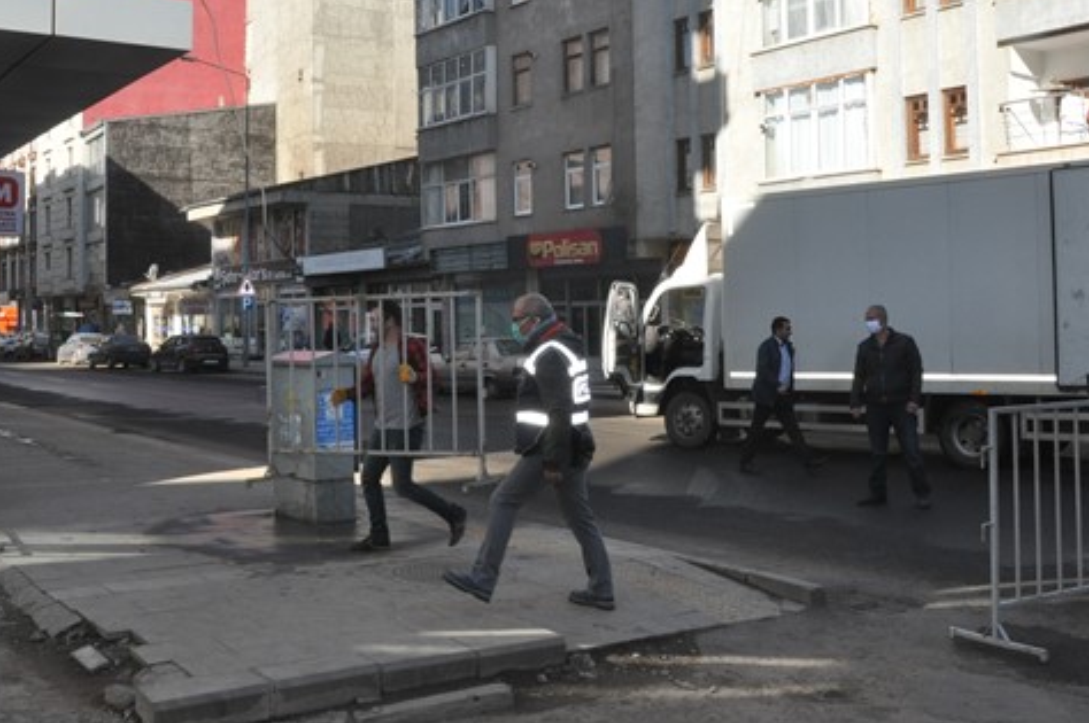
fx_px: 1118
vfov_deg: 35.7
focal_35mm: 37
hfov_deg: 51.9
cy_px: 289
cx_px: 494
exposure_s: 1/200
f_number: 18
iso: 800
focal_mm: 18
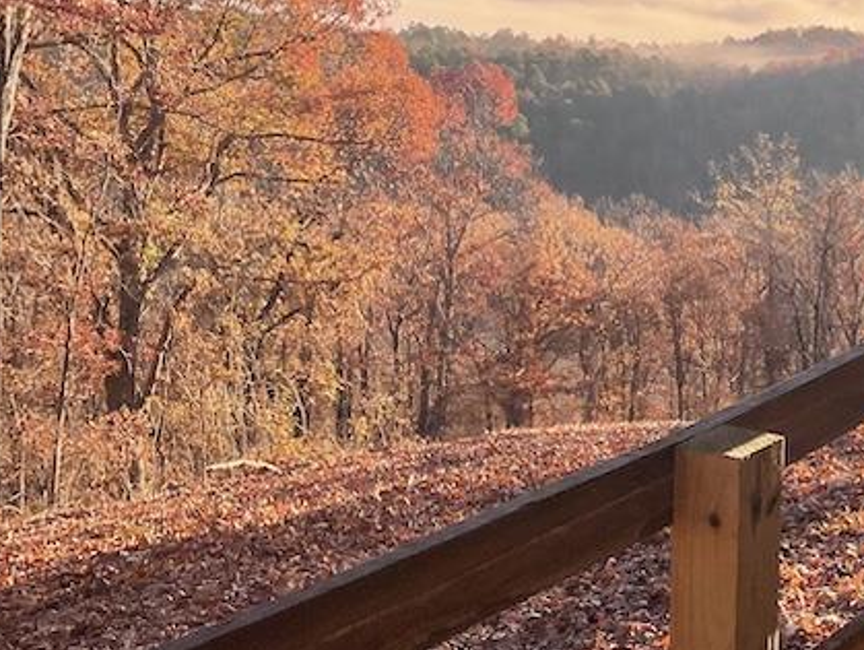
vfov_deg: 23.3
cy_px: 111
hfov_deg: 28.5
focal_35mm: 62
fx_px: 1549
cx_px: 934
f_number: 1.6
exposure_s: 1/2092
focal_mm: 4.2
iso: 32
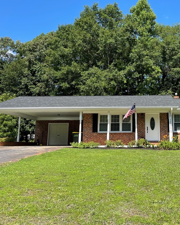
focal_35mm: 36
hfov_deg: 39.9
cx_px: 137
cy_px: 116
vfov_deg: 50.3
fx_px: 240
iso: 32
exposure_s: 1/2288
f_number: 1.6
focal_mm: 5.1
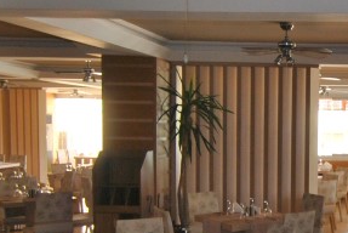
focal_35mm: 60
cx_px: 353
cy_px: 174
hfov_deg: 30.8
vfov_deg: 22.5
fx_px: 581
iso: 200
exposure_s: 1/60
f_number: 3.5
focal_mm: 10
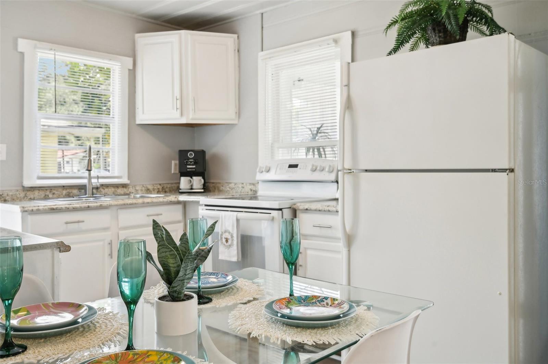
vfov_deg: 43.5
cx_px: 274
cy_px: 182
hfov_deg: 62.0
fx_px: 456
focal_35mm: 30
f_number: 8
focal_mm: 30
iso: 400
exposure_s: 1/80
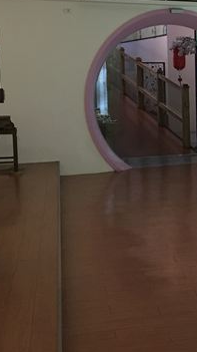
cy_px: 158
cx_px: 276
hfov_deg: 15.7
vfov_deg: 29.3
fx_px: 670
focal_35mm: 72
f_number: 2.2
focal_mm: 4.15
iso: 50
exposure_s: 1/15
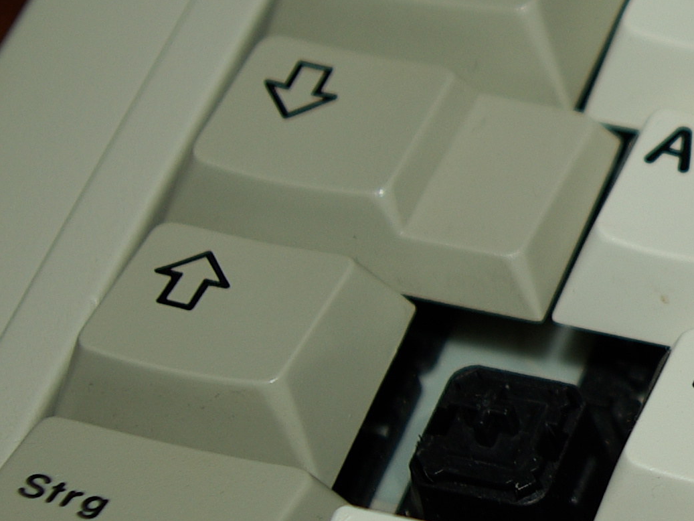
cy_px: 234
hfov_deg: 12.4
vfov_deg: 9.8
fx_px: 3028
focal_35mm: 151
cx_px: 1059
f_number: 4
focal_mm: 28
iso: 100
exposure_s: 1/45
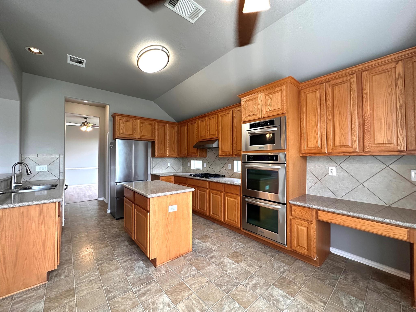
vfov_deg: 85.7
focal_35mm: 14
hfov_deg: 102.1
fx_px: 168
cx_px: 208
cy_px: 156
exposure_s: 1/120
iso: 200
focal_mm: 2.22
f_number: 2.2
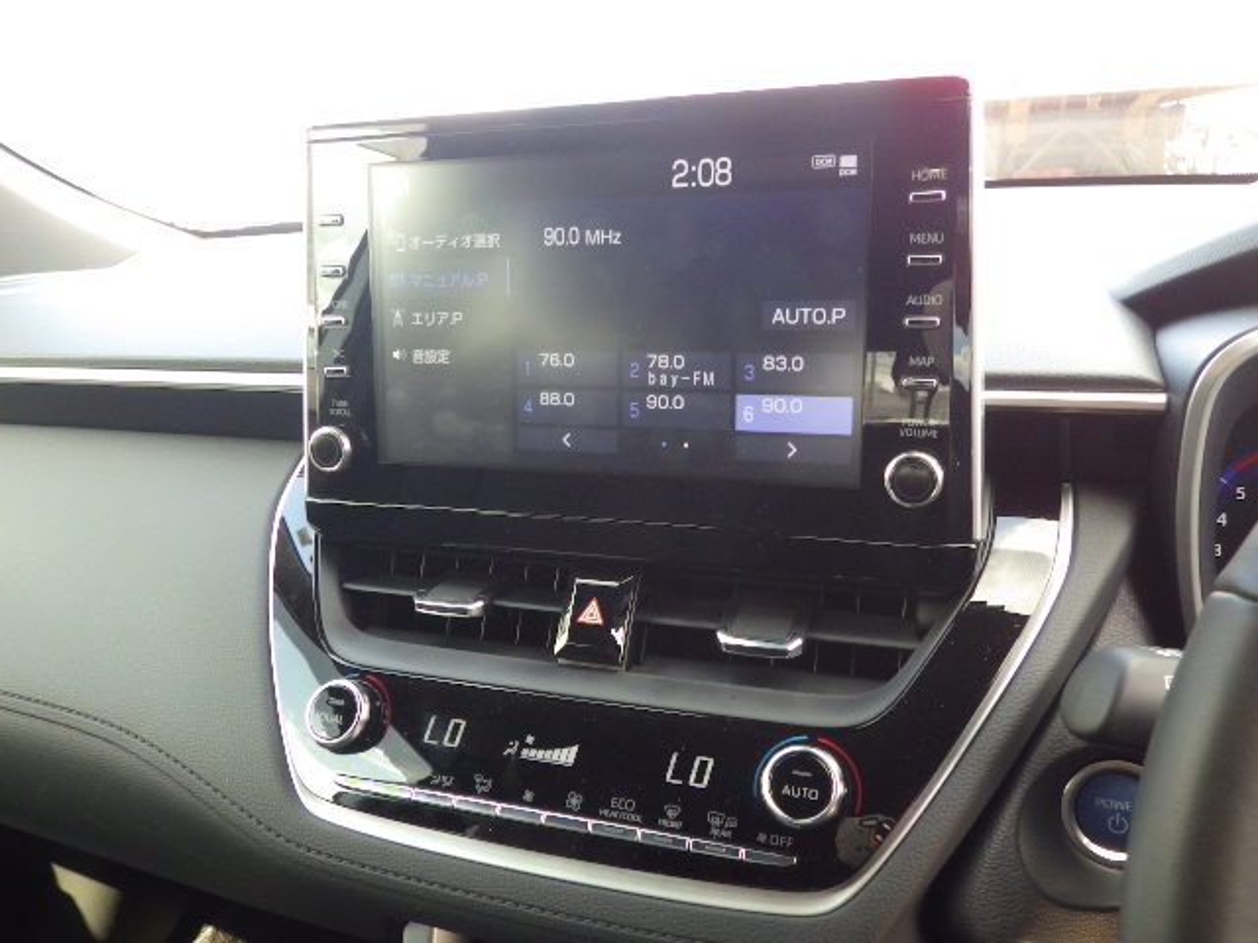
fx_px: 1018
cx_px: 629
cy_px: 472
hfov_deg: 63.4
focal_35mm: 28
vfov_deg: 49.7
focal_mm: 5
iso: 125
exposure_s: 1/50
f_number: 3.5
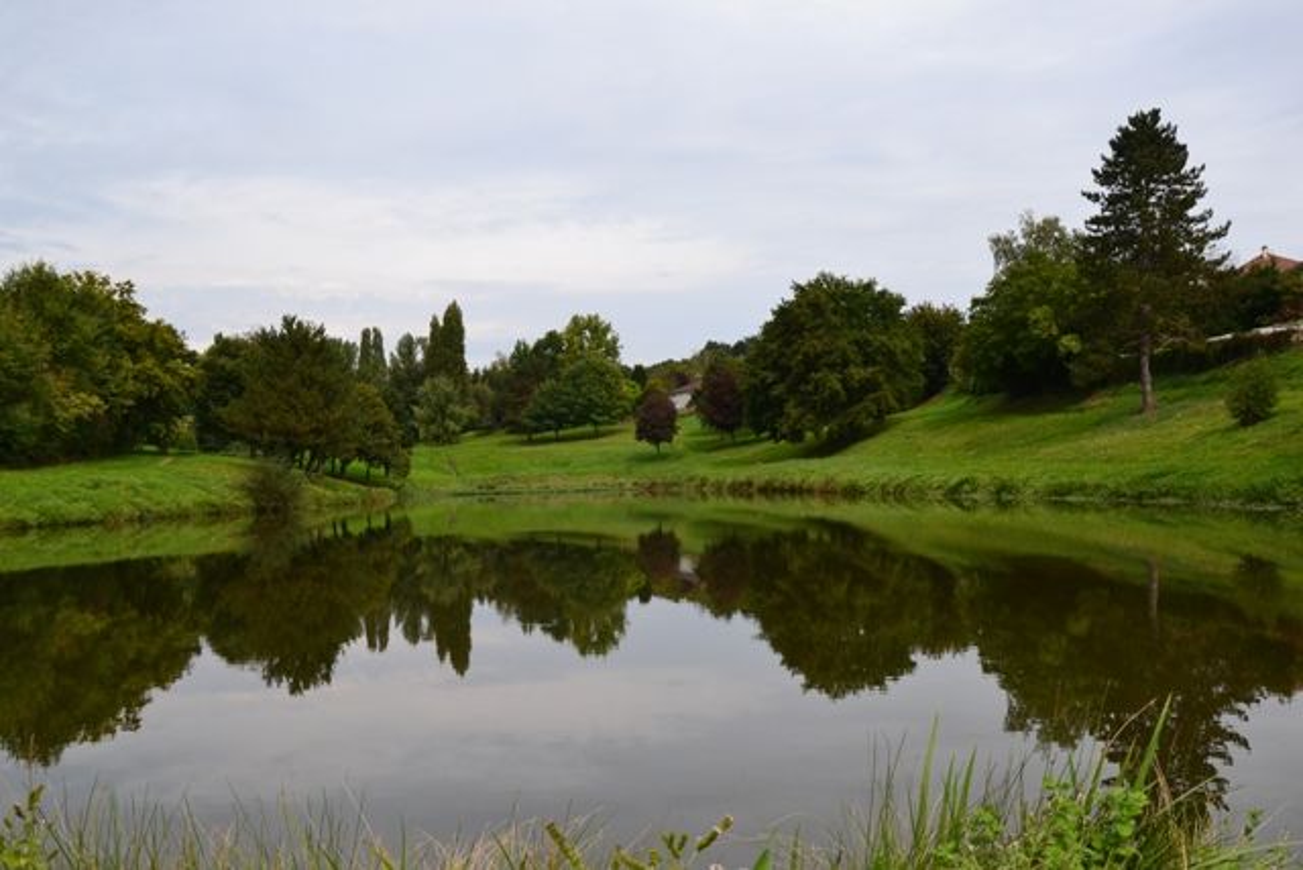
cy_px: 435
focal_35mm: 33
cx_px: 652
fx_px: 1195
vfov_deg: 40.0
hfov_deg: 57.2
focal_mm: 22
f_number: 11
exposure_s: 1/400
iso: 400
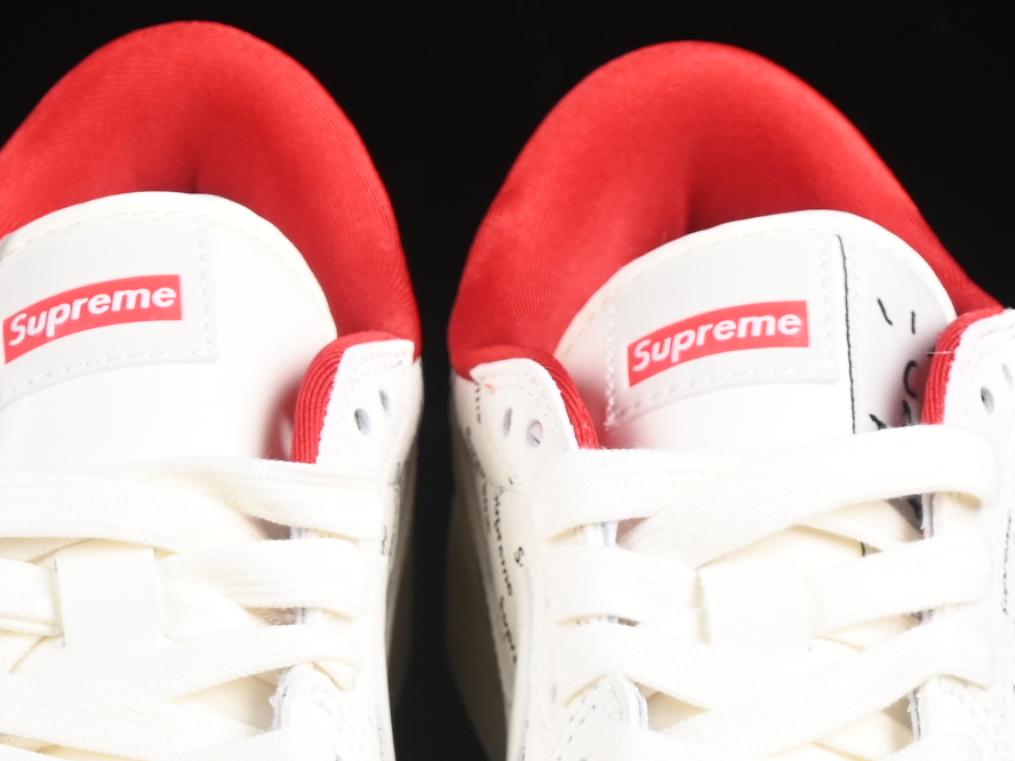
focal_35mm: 226
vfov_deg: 6.5
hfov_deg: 8.8
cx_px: 469
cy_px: 892
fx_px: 6627
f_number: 7.1
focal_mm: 50
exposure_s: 1/200
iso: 200
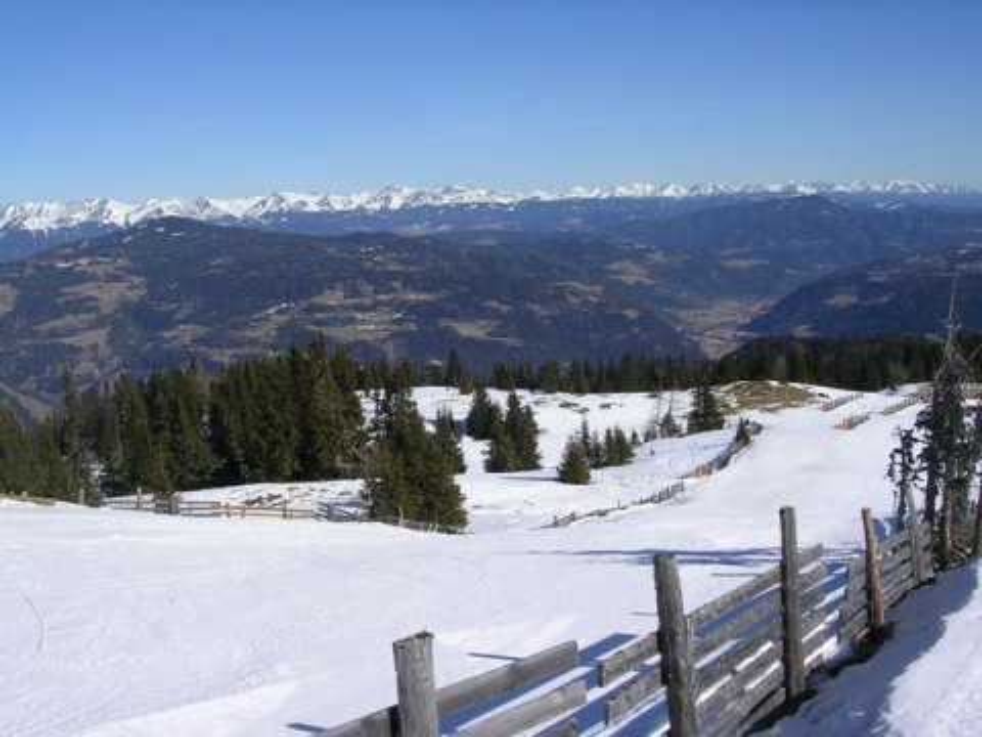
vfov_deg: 37.7
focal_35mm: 38
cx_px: 491
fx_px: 1078
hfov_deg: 49.0
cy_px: 368
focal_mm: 5.8
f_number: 5.6
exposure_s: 1/508
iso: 50
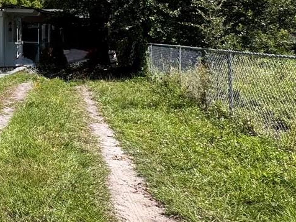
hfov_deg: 31.5
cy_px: 32
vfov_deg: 29.8
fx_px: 402
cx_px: -86
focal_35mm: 47
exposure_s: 1/1020
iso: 40
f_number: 2.2
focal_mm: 2.22
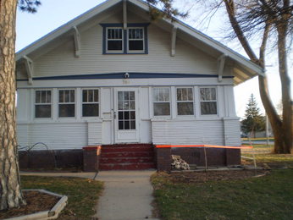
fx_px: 305
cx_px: 146
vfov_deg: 39.7
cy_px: 110
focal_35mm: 36
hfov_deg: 51.3
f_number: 3.1
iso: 125
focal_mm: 6.3
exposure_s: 1/250
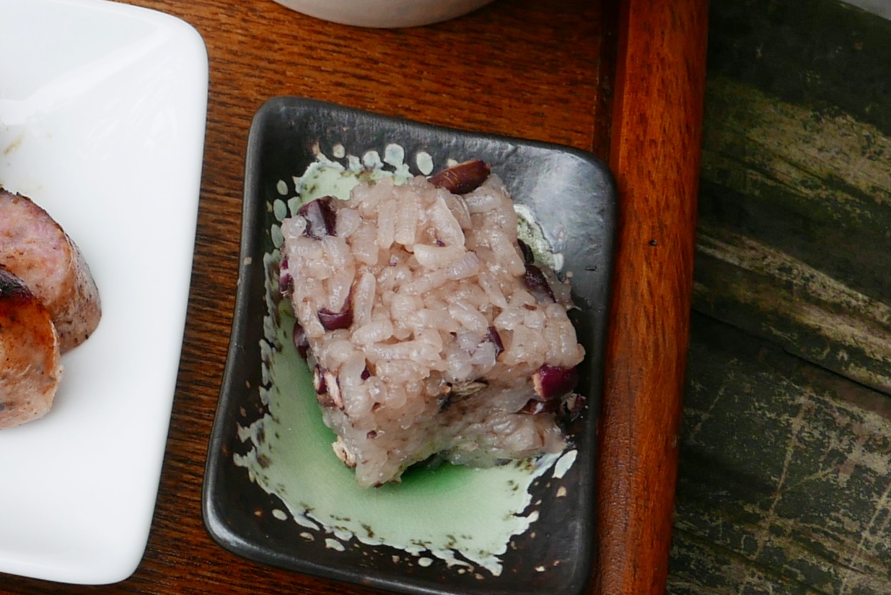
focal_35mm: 173
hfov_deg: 11.4
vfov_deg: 7.9
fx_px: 4284
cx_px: -469
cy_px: -154
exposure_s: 1/200
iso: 200
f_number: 5.6
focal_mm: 22.7
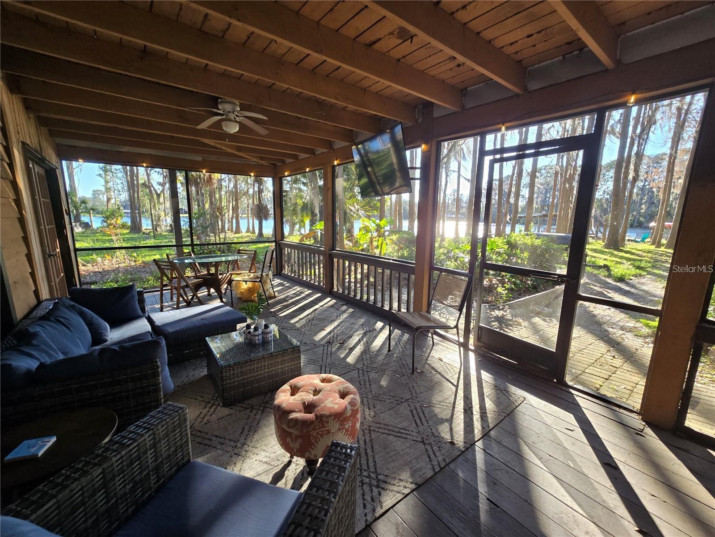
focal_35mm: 13
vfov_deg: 89.9
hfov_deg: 106.2
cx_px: 358
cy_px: 268
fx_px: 269
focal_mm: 2.2
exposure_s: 1/120
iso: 50
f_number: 2.2
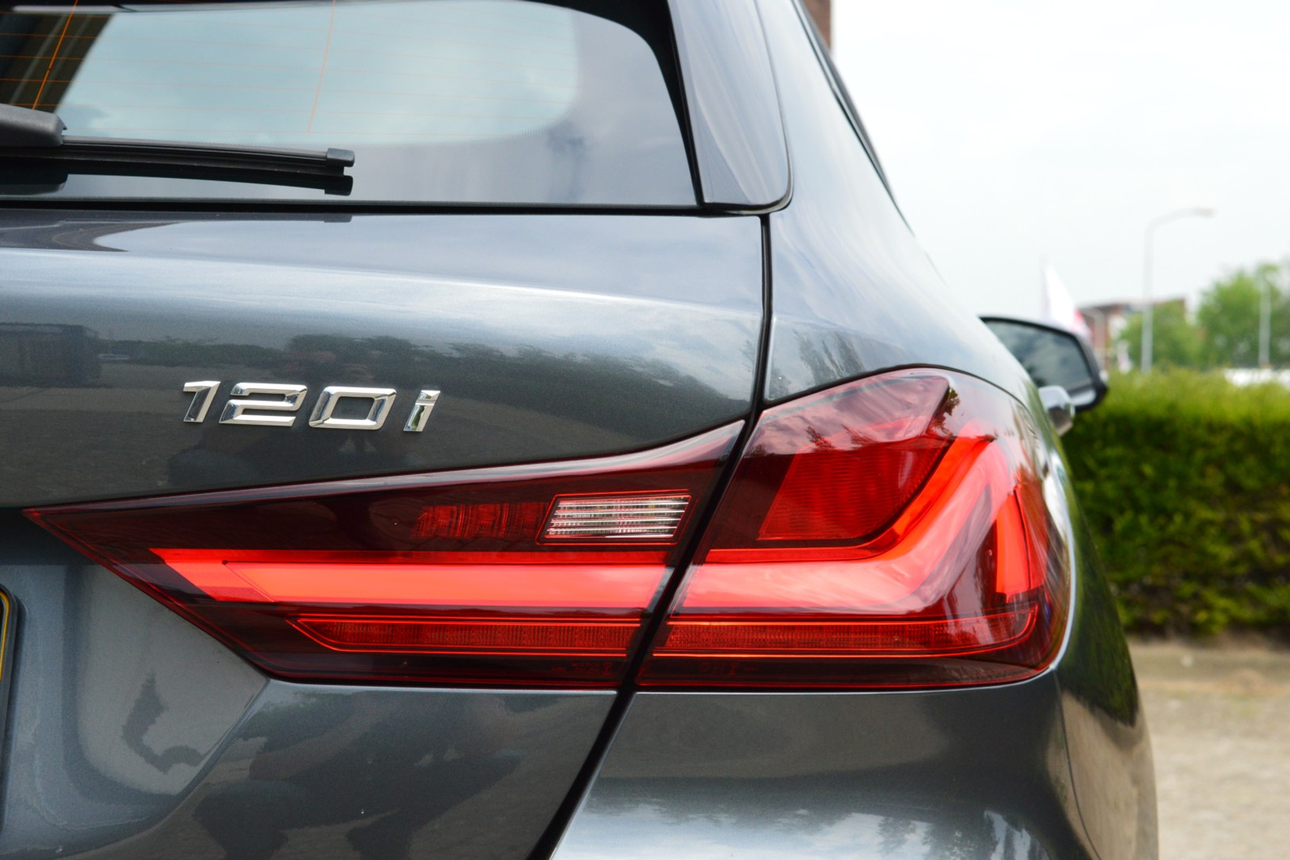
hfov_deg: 28.1
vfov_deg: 18.9
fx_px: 2580
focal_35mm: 72
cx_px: 645
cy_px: 430
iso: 800
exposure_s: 1/500
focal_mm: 48
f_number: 11
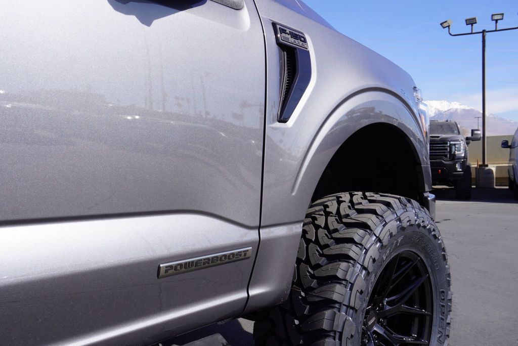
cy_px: 173
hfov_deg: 59.5
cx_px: 259
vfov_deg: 41.8
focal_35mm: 32
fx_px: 453
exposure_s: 1/125
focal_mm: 21
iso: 100
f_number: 9
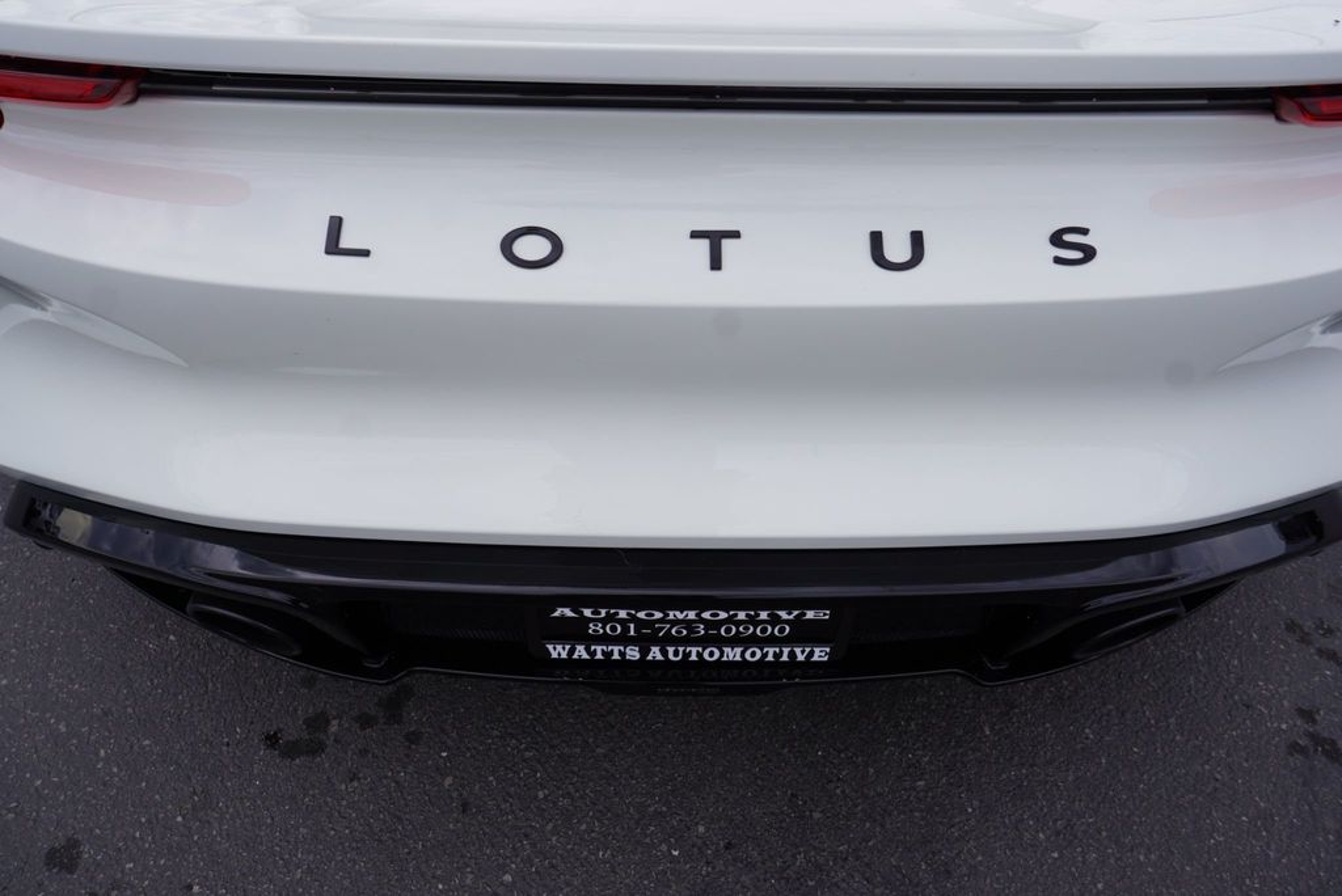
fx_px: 1007
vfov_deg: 48.0
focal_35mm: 27
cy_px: 448
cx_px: 671
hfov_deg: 67.4
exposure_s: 1/250
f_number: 8
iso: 100
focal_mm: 18
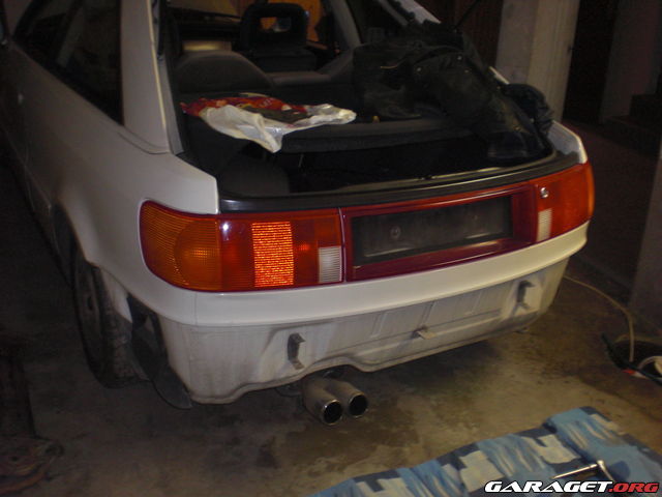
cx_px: 331
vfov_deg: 37.7
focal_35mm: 38
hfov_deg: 49.0
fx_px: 727
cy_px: 248
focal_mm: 6.3
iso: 200
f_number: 3.1
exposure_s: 1/30
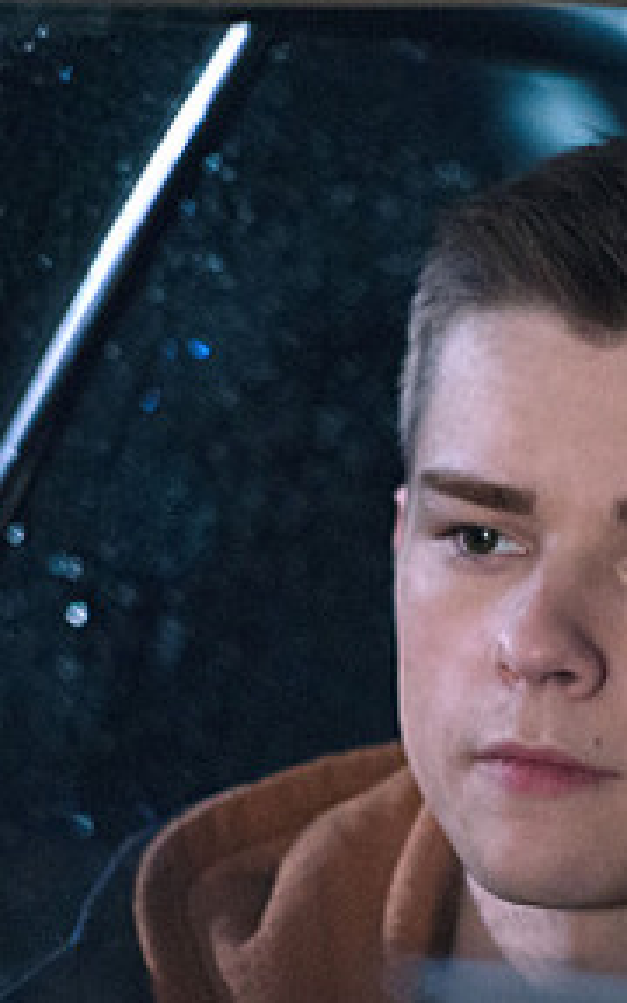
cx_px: 467
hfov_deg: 2.4
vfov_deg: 3.8
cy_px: 770
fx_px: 15119
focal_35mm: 553
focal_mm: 200
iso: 3200
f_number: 2.8
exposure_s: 1/80
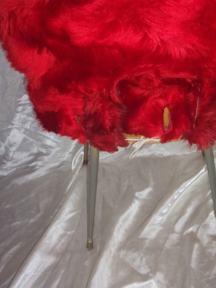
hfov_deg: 36.4
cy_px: 129
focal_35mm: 39
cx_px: 145
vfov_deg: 47.8
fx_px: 324
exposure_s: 1/34
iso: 200
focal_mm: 5.1
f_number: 3.9
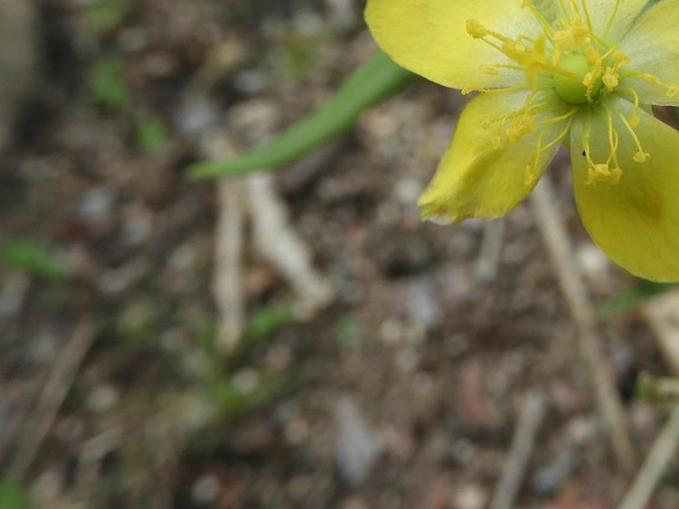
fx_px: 1039
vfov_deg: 26.8
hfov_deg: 34.9
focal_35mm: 53
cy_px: 79
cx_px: 556
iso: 100
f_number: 3.3
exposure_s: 1/200
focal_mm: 4.3
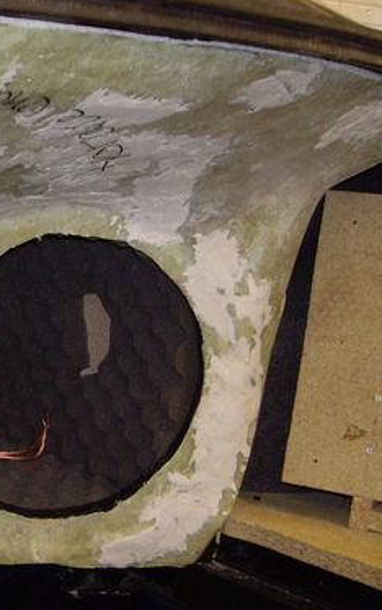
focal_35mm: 69
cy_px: 323
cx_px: -70
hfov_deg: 18.0
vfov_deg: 29.8
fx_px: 1148
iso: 200
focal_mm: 6.2
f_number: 2.7
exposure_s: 1/40
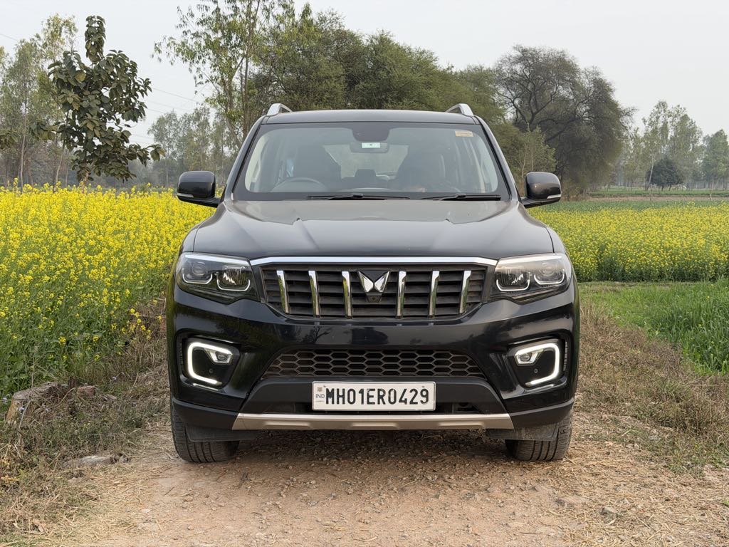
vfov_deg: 30.3
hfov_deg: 39.7
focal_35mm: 48
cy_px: 274
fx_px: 1011
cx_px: 364
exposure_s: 1/1149
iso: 80
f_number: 1.78
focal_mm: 6.76
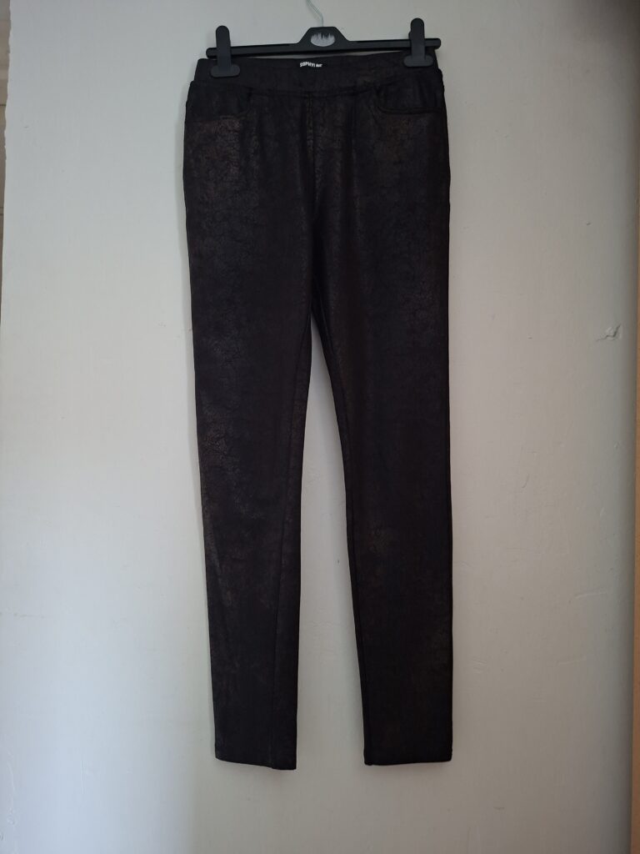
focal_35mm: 23
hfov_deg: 58.9
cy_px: 427
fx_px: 567
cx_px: 320
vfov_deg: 73.9
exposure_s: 1/24
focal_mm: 5.54
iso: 640
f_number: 1.8
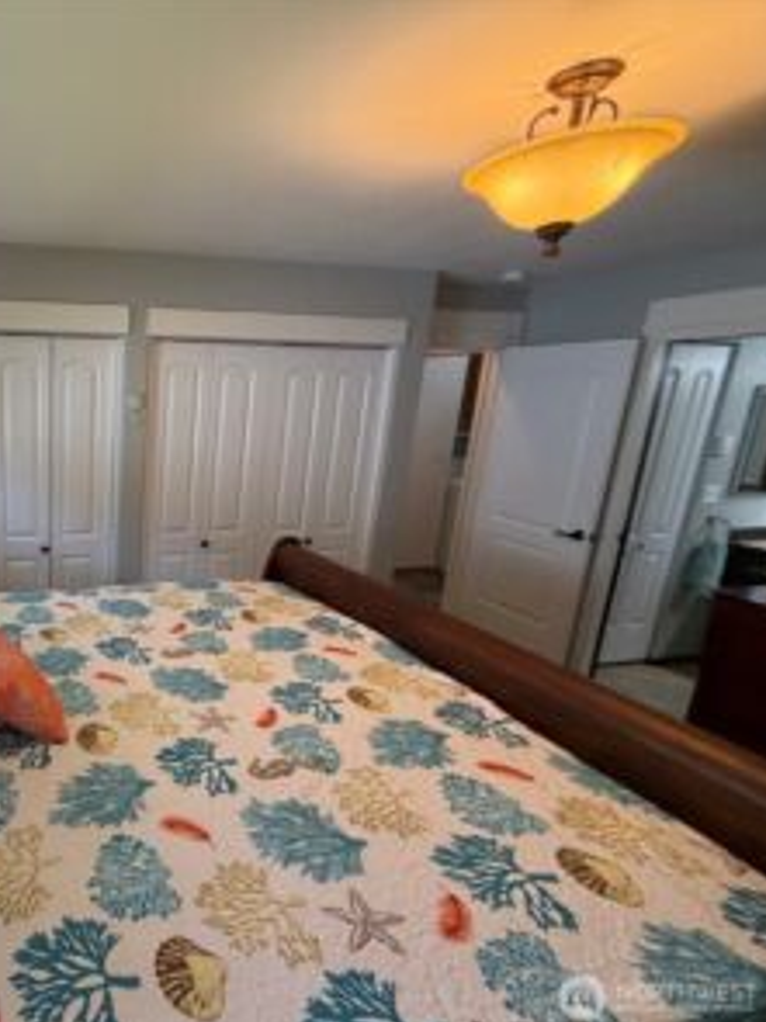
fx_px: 561
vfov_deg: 84.7
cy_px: 513
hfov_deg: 59.4
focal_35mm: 19
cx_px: 90
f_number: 2.2
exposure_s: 1/120
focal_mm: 2.22
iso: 200
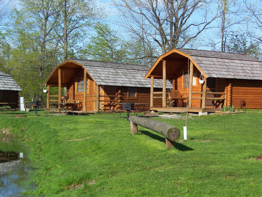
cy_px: 98
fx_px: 592
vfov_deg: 19.0
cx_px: 131
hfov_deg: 25.0
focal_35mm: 78
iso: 100
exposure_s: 1/943
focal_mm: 12.09
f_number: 3.94
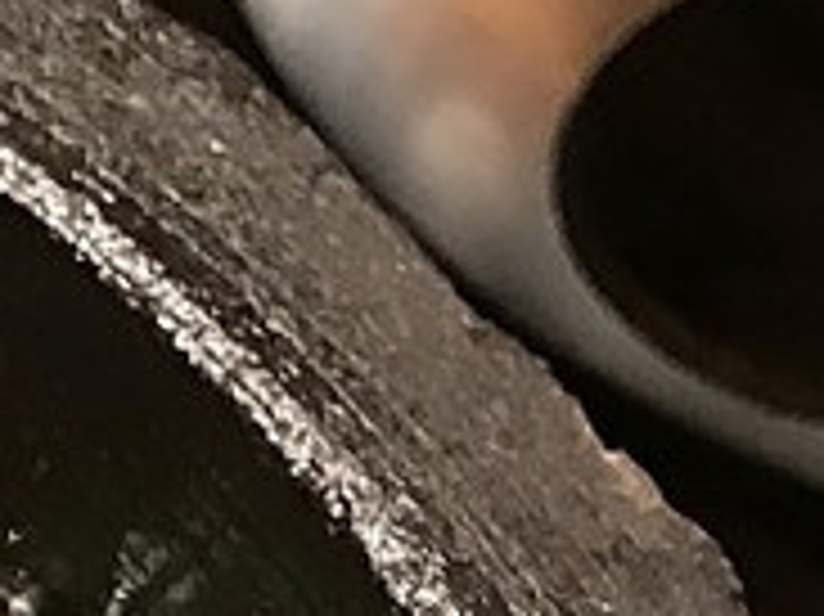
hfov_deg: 9.1
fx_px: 4377
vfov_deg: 7.3
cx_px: -1477
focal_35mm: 184
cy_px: 1745
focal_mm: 3.99
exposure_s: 1/25
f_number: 1.8
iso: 40
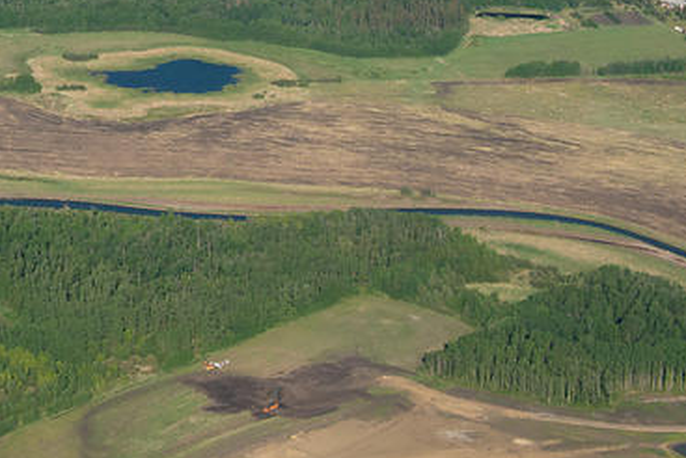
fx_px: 2269
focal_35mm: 119
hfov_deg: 16.1
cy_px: -204
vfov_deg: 11.1
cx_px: -270
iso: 800
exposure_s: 1/800
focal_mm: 38
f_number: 14
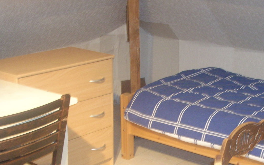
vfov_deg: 17.0
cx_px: 170
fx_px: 547
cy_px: 144
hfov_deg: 27.0
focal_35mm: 76
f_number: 3.1
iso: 200
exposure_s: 1/8
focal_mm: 7.6
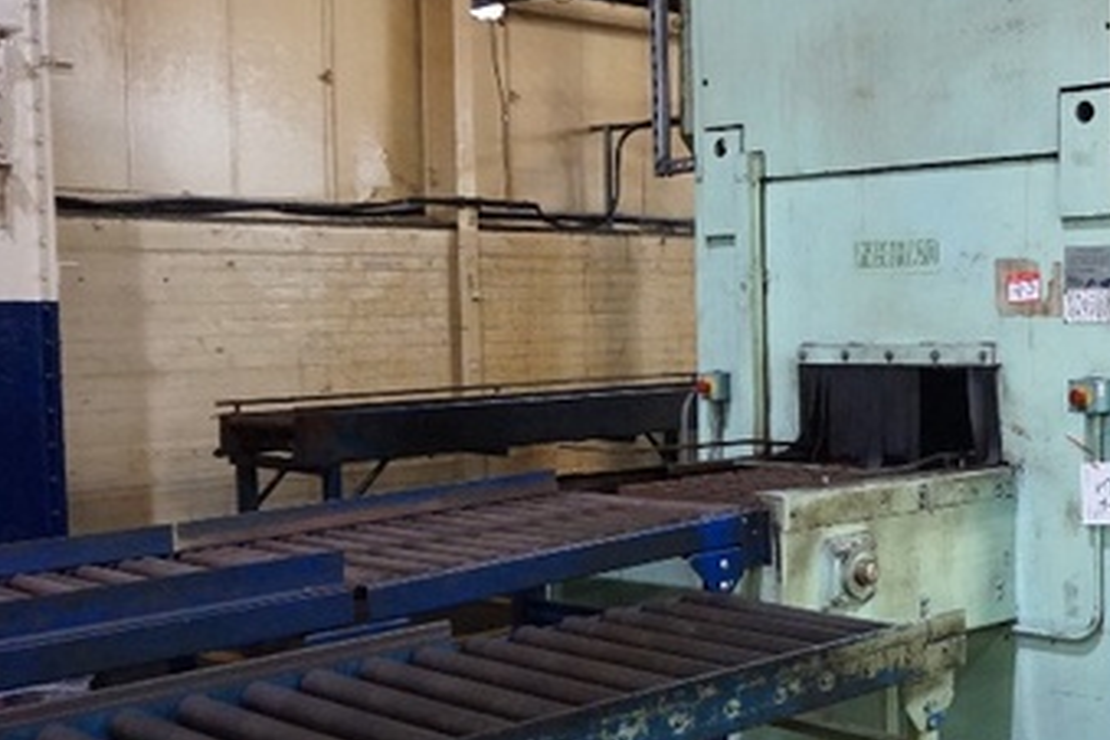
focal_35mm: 51
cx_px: 956
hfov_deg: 36.9
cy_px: 383
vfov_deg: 26.5
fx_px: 1572
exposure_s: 1/60
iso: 3200
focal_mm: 16
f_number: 3.5
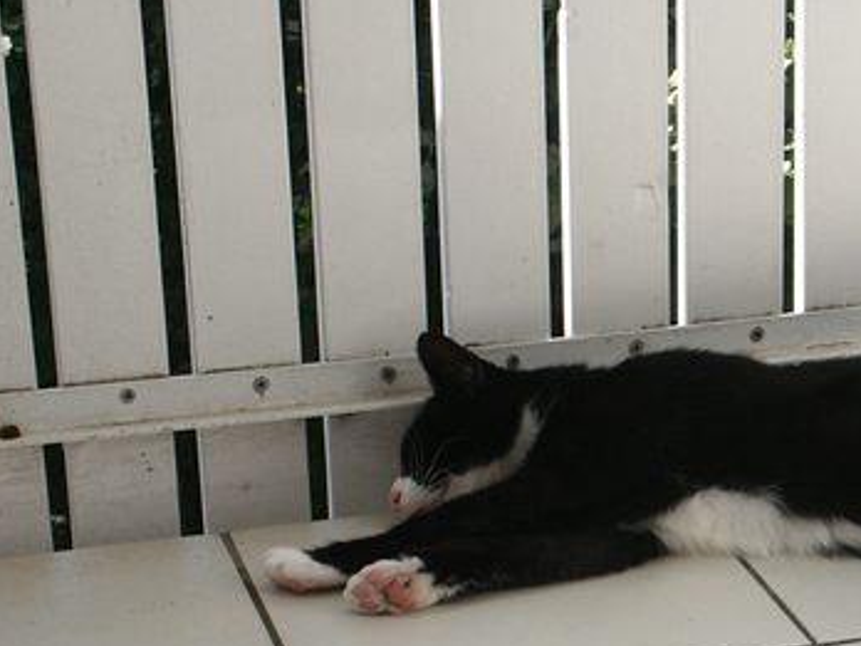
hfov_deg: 14.7
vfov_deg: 11.1
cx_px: 698
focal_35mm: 133
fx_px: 3308
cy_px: 540
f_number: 5.6
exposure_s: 1/250
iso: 100
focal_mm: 17
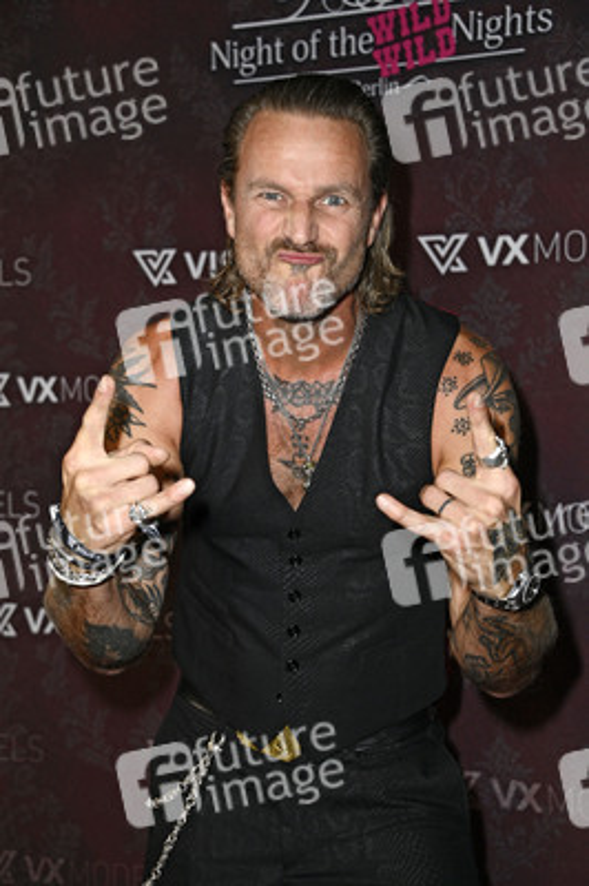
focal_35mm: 65
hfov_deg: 20.9
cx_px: 294
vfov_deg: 31.0
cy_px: 443
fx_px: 1598
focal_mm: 65
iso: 800
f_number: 5.6
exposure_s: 1/200
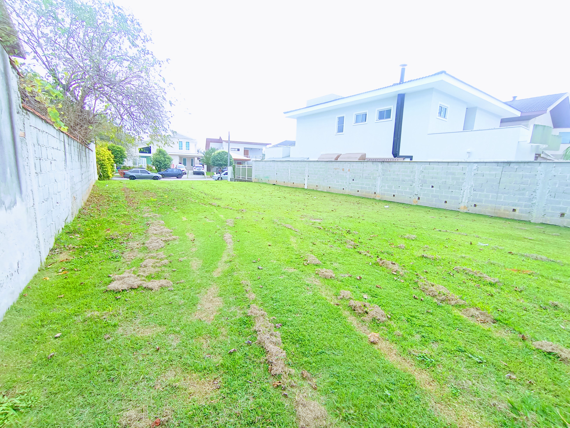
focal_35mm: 16
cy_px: 214
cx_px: 285
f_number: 2.2
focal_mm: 1.65
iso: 50
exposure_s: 1/257
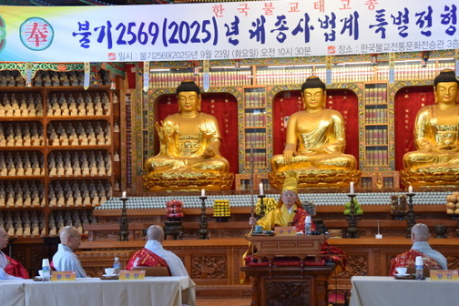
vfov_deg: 19.7
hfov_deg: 29.2
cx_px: 260
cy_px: 168
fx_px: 880
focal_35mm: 69
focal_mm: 58
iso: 1400
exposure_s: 1/60
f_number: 4.5
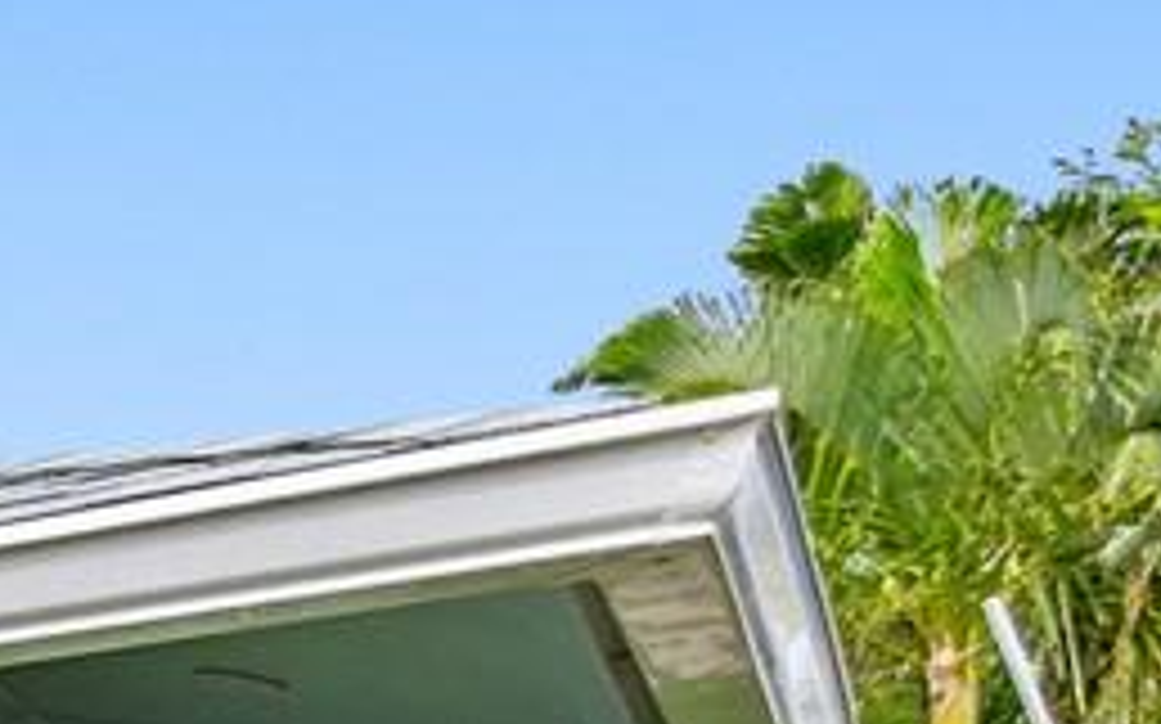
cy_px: 1506
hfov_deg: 13.6
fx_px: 2910
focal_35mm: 92
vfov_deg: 12.3
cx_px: -1825
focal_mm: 7
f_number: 4
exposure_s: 1/8000
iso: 800
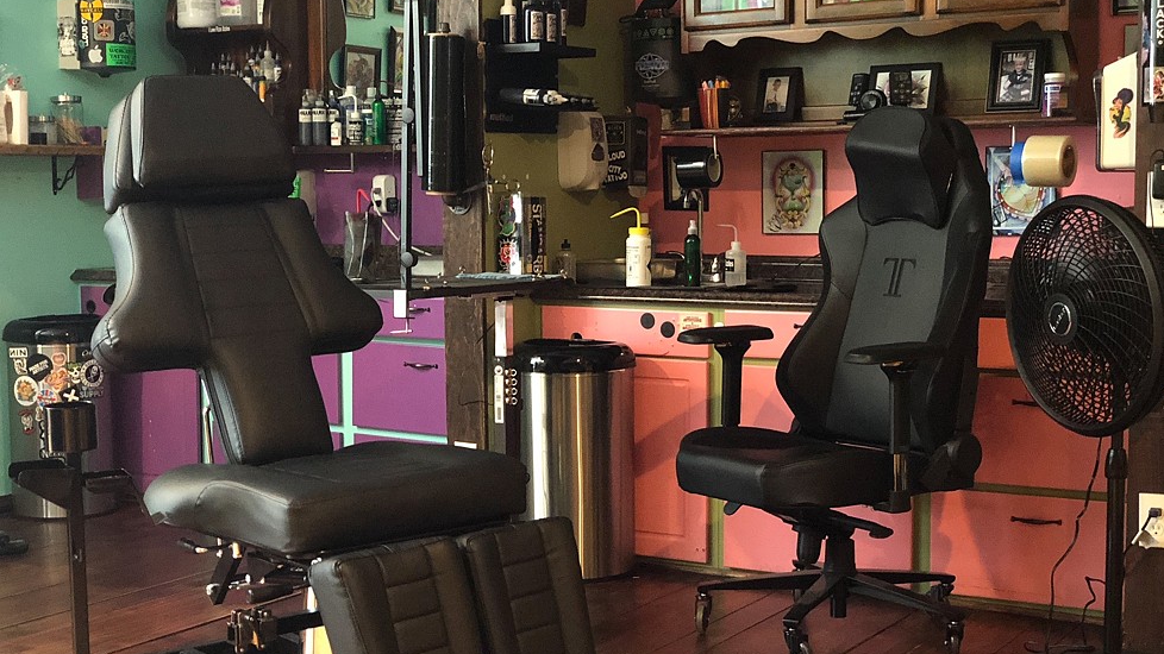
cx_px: 584
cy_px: 347
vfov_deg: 21.1
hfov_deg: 36.6
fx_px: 1759
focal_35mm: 57
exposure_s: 1/8
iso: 250
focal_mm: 6
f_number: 2.4
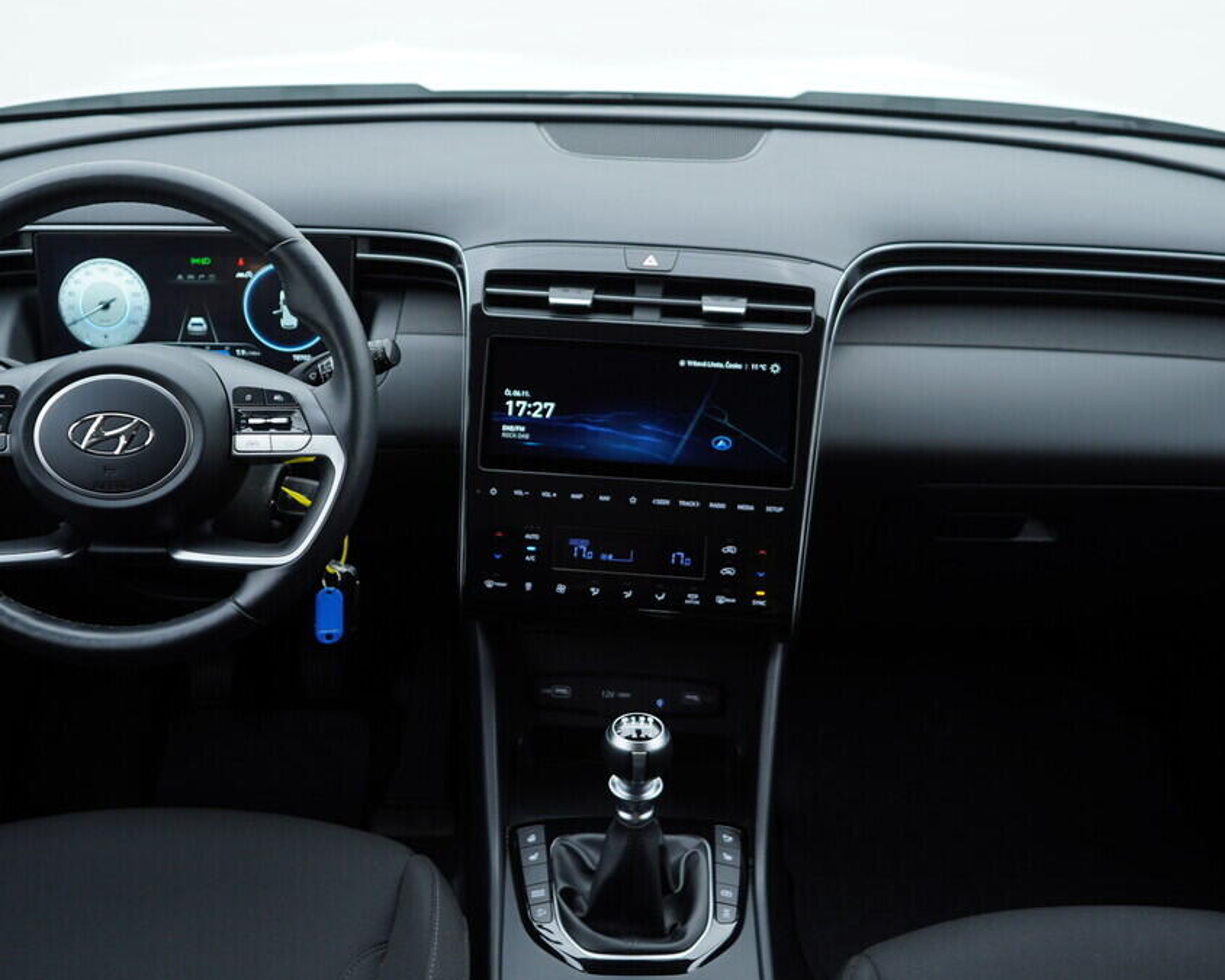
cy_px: 486
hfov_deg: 44.8
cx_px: 604
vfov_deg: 36.5
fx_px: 1486
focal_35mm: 41
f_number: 3.2
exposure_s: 1/50
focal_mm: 24
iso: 125
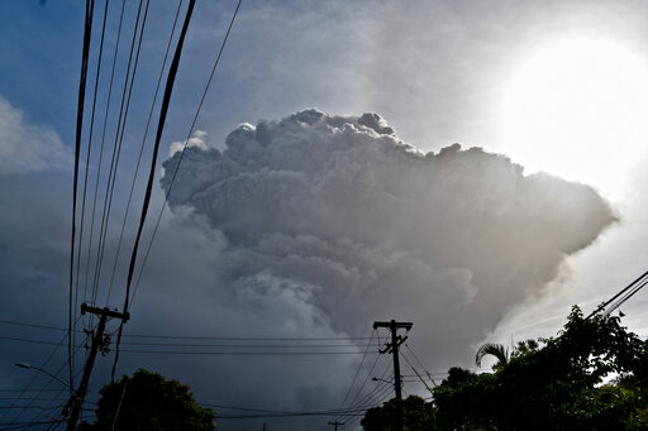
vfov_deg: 43.6
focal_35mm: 30
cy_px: 216
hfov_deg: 61.9
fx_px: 540
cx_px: 324
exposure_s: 1/500
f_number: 10
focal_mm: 20
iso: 100
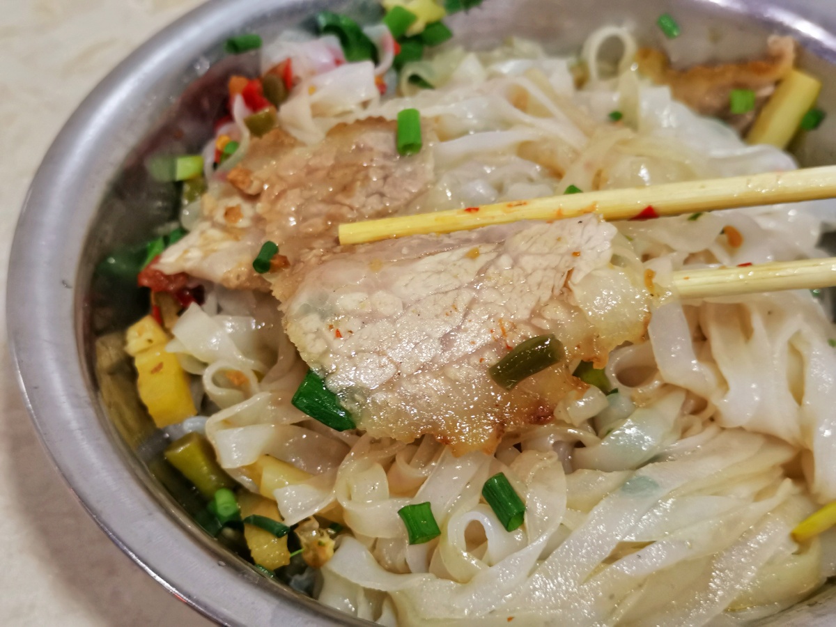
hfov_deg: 35.5
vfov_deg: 27.0
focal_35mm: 54
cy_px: 314
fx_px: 1304
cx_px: 418
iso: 200
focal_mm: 5.58
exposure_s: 1/50
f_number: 1.8
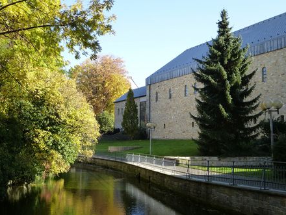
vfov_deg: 31.6
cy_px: 109
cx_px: 145
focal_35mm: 46
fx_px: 380
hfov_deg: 41.2
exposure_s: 1/200
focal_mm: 8
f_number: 4
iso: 160
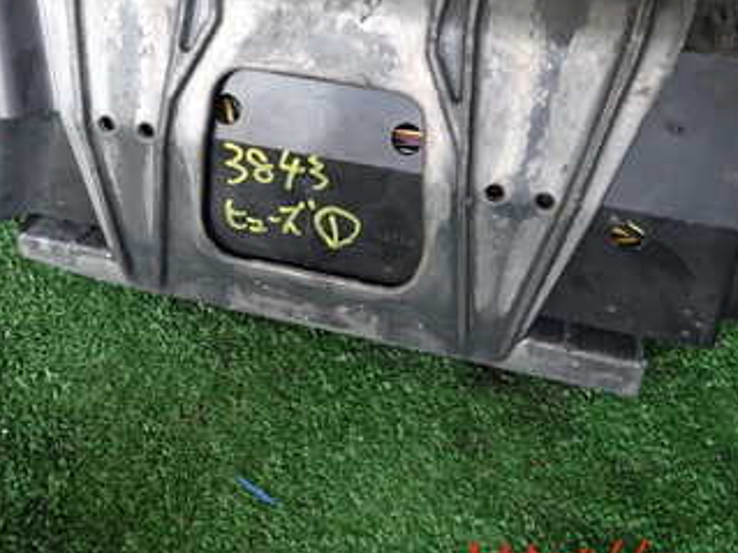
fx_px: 1002
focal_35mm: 47
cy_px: 74
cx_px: 298
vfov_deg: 29.8
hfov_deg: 40.3
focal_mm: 4.5
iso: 200
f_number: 2
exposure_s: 1/80
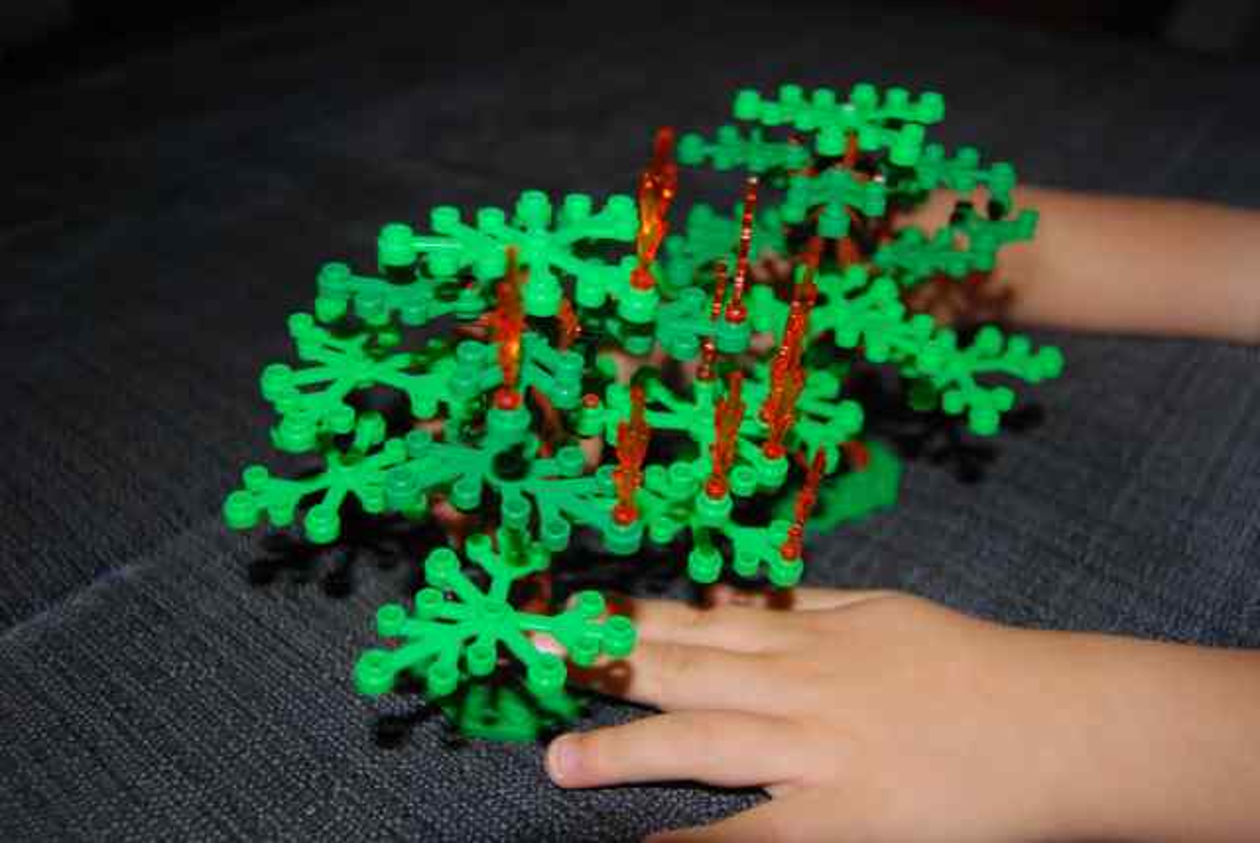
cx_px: 630
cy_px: 422
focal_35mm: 33
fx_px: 1156
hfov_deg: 57.2
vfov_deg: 40.0
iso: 200
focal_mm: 22
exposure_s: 1/60
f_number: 3.8
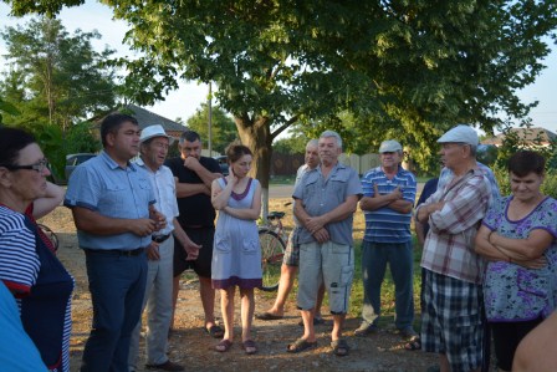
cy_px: 186
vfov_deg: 36.9
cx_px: 278
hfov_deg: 53.1
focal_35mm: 36
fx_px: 557
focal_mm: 24
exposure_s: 1/500
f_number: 4
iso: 280
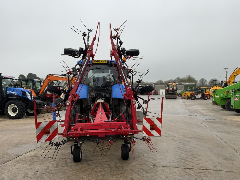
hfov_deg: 61.7
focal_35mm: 29
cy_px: 90
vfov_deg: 48.2
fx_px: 201
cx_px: 120
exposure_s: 1/149
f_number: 1.8
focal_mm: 3
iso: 16
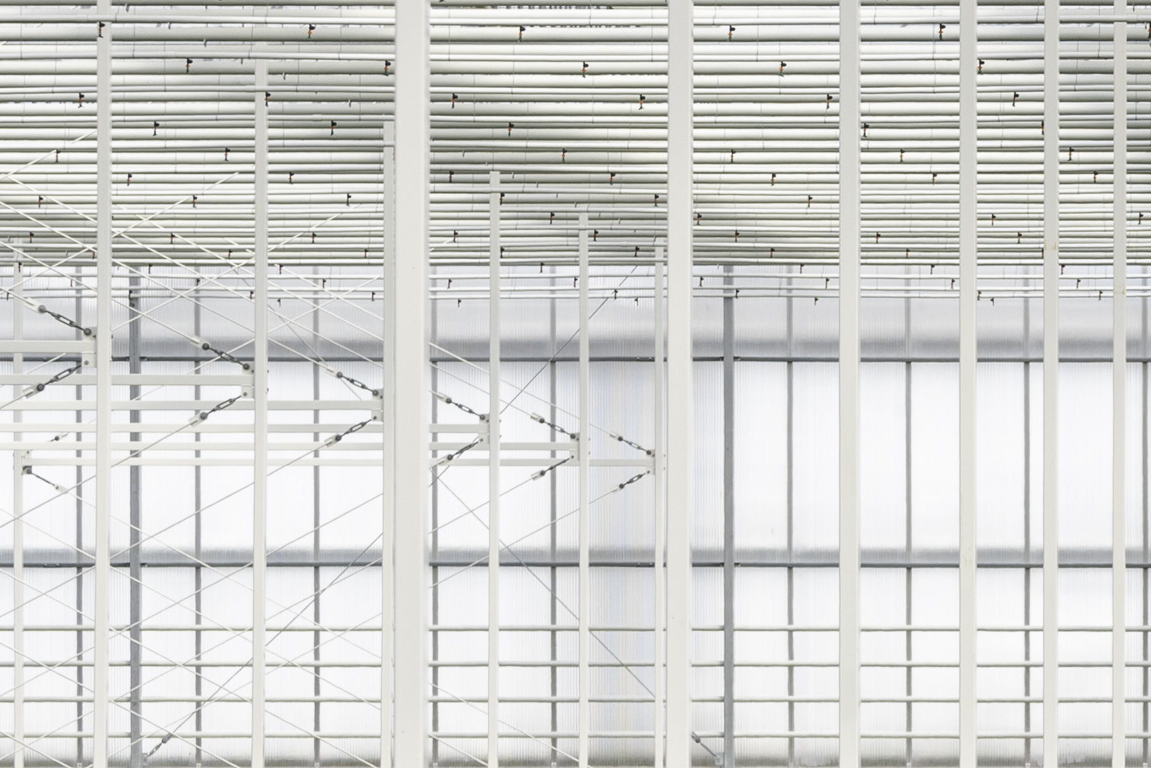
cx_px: 1595
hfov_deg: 4.9
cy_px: 658
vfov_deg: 3.3
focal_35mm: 414
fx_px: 13237
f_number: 9
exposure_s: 1/320
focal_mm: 90
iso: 125
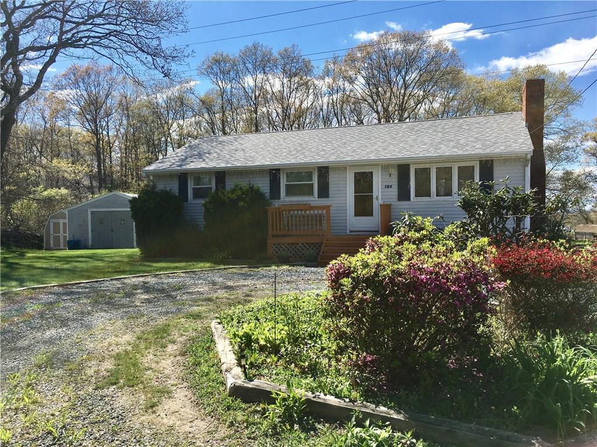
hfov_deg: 61.7
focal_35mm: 29
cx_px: 298
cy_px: 224
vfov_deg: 48.2
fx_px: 500
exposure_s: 1/1451
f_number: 2.2
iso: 25
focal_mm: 4.15
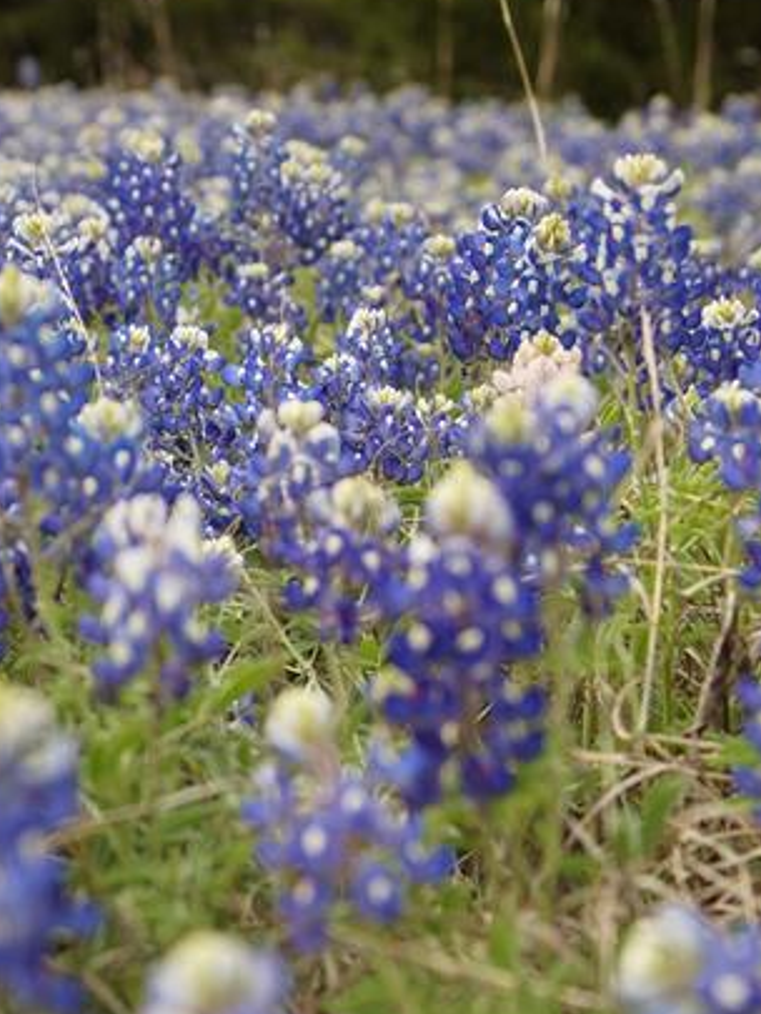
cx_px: 0
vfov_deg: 19.1
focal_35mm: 102
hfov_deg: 14.3
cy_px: 774
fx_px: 2988
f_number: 2.8
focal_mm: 28
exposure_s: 1/320
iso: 100
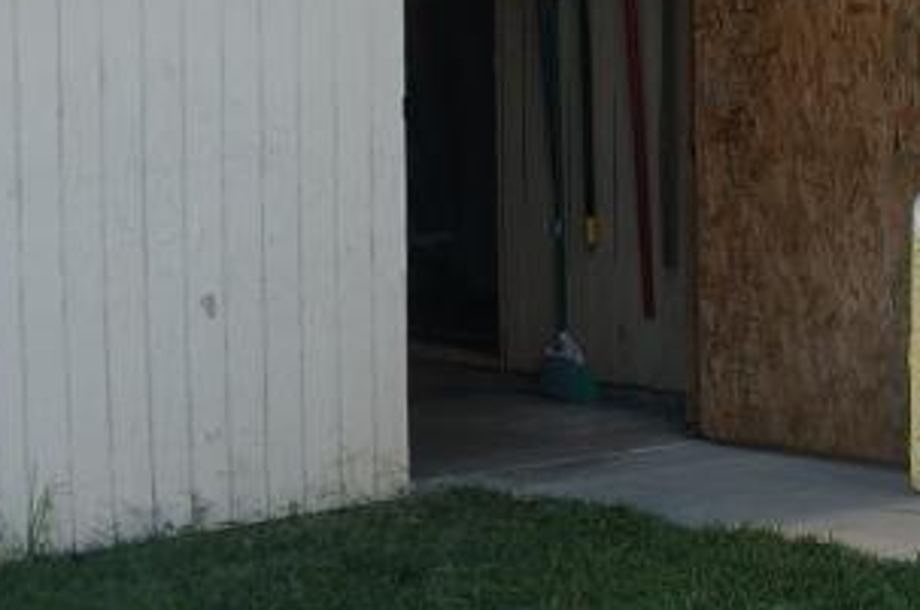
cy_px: 159
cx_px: 1409
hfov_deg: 15.7
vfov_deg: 11.5
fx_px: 3036
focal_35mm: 119
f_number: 6.3
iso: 100
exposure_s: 1/80
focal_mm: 16
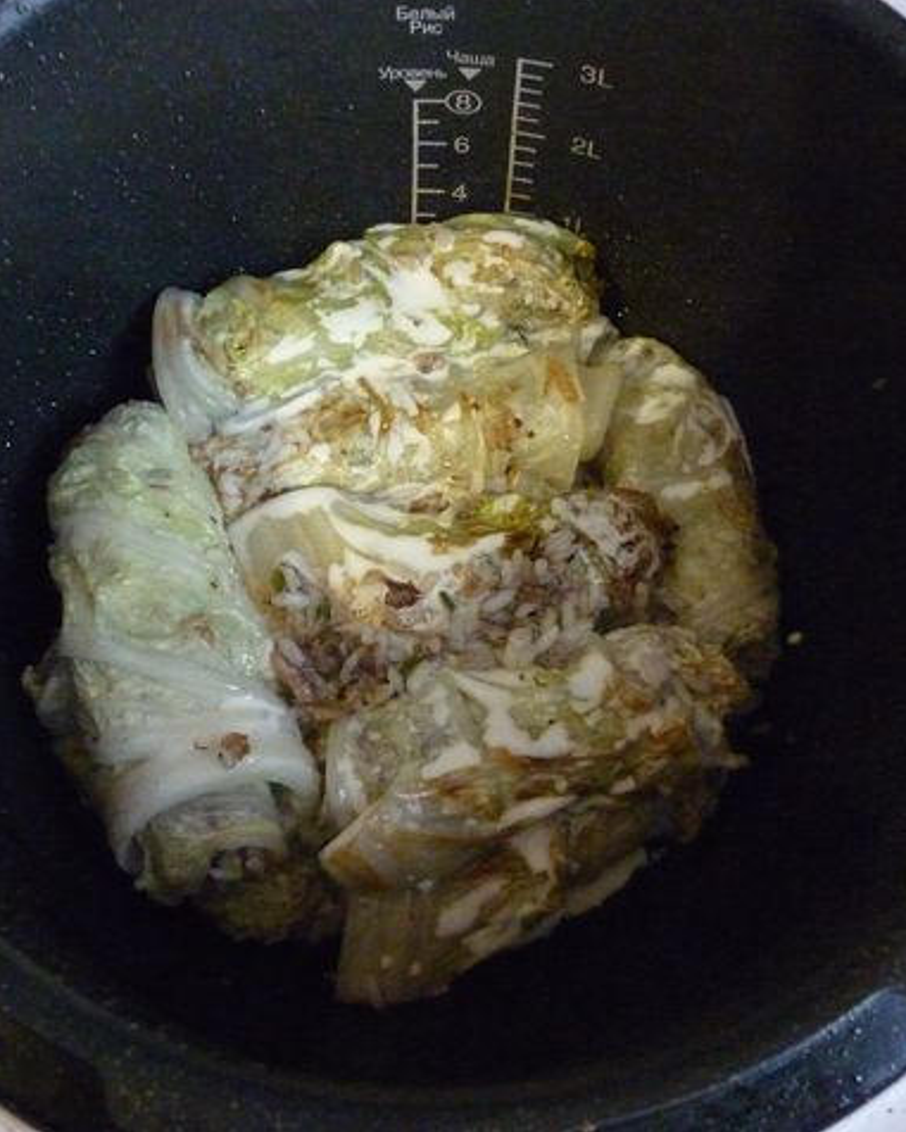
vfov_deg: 42.0
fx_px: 1474
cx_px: 409
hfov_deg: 34.1
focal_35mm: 44
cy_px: 556
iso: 800
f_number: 2.8
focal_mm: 5.5
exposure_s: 1/20
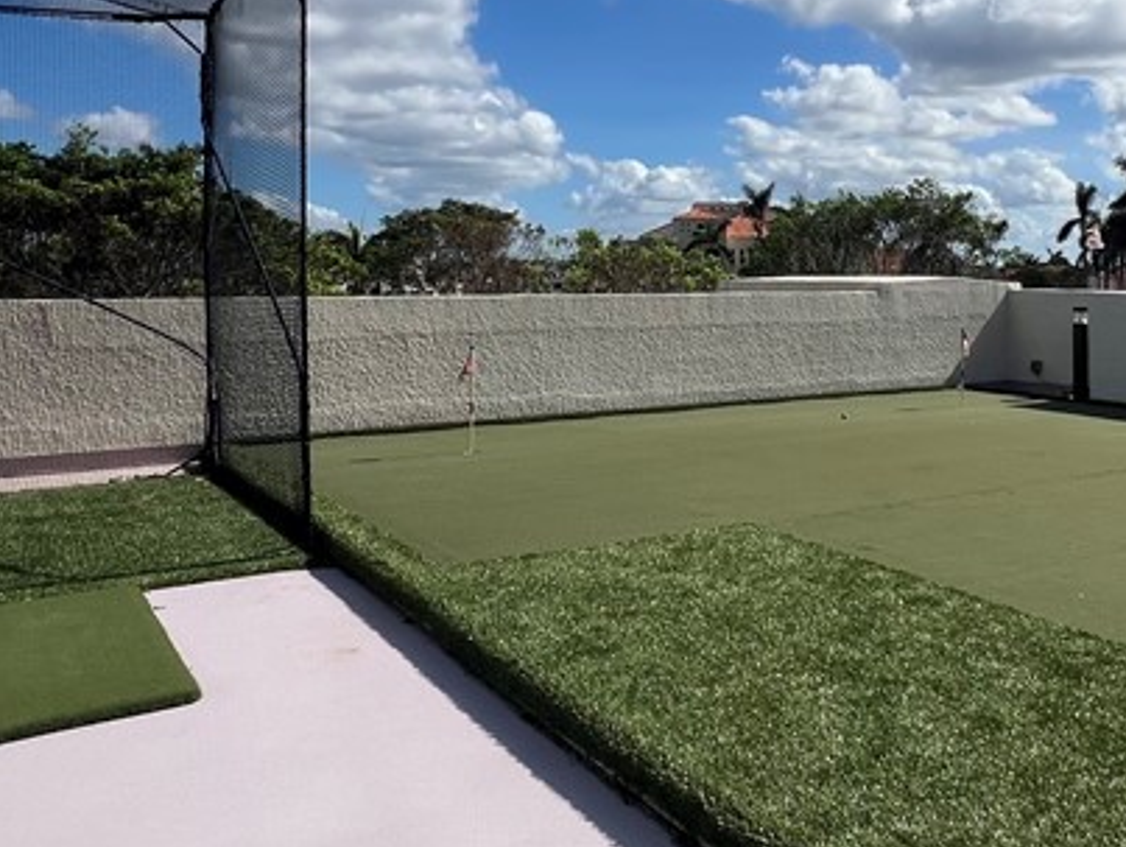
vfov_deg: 41.6
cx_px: 821
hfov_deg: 53.2
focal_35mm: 33
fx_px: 1074
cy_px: 201
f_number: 1.8
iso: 32
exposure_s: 1/3215
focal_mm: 1.57
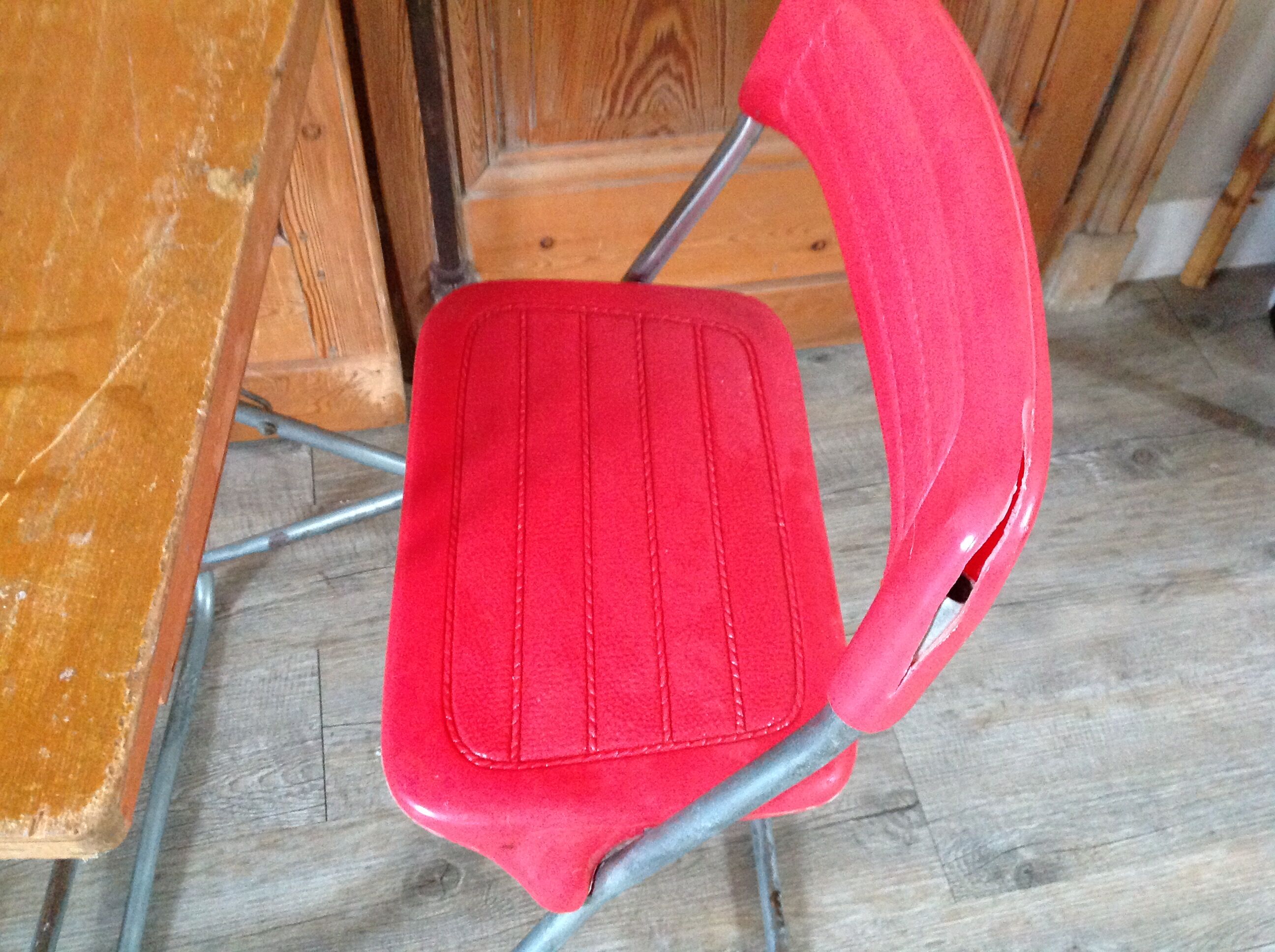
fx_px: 1287
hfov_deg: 52.7
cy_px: 476
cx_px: 638
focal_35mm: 35
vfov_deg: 40.6
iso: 500
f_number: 2.4
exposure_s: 1/15
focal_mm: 4.28
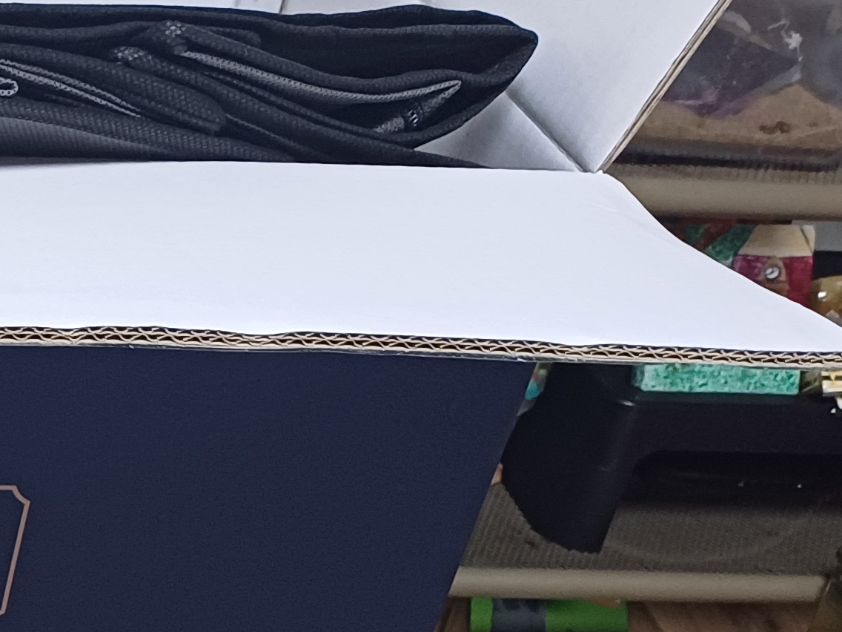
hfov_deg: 20.0
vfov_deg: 15.4
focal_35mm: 88
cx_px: -322
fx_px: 2141
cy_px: 964
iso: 320
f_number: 1.8
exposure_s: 1/40
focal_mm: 4.65
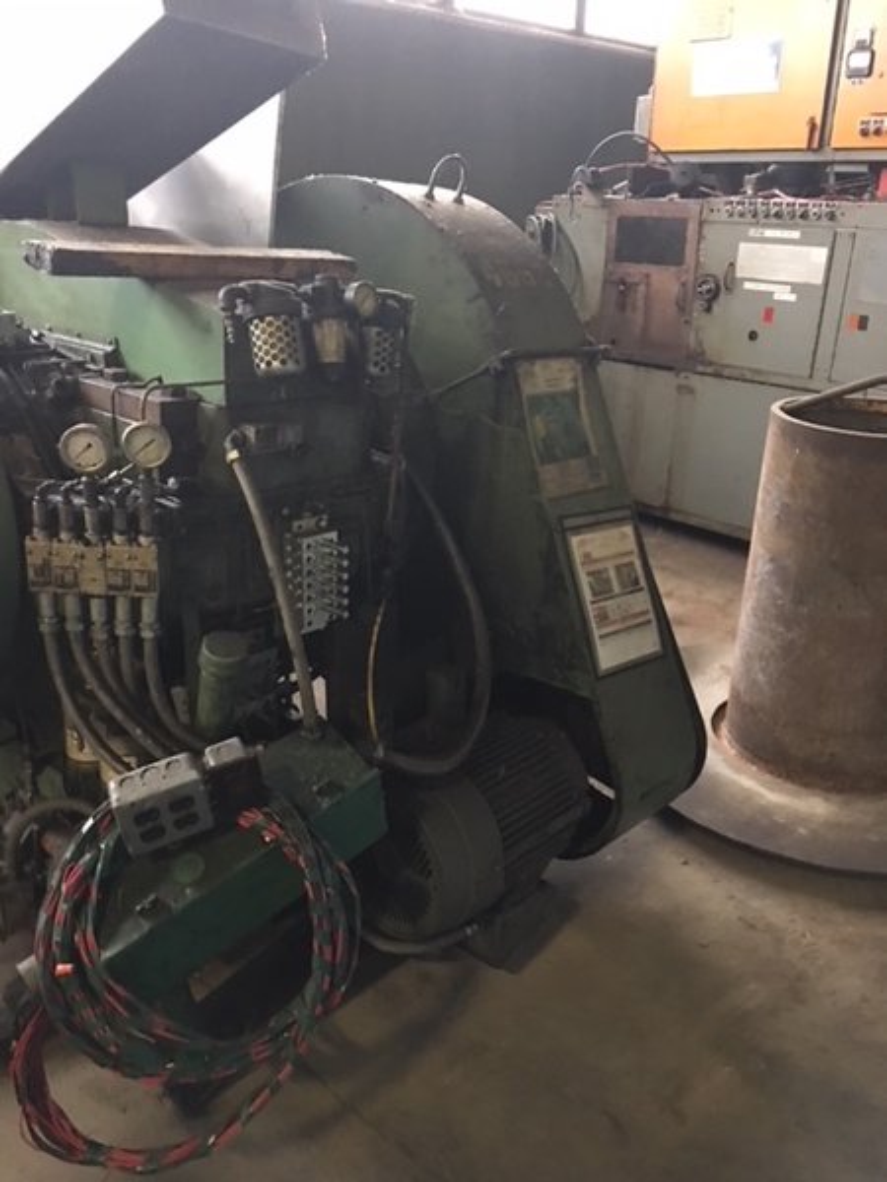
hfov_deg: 48.2
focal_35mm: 29
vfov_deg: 61.7
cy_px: 591
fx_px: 991
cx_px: 444
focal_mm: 4.15
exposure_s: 1/4
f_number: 2.2
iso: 80
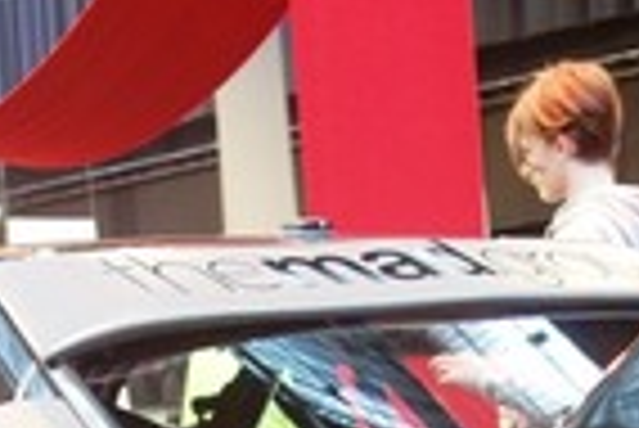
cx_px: 374
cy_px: 897
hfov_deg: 17.3
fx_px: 2097
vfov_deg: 10.5
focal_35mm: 118
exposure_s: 1/30
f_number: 1.8
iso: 200
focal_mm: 10.4
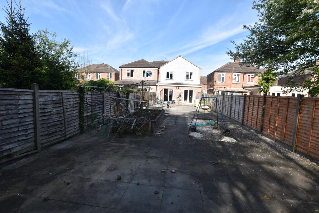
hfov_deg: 95.0
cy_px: 106
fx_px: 146
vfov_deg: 72.1
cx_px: 160
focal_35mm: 16
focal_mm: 11
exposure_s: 1/200
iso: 100
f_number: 7.1
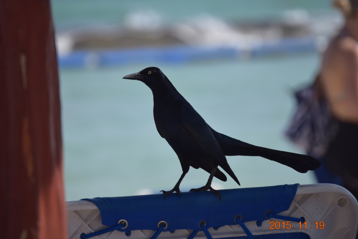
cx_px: 168
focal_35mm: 251
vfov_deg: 5.5
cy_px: 116
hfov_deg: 8.2
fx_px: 2491
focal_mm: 155
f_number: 5.3
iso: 200
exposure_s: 1/1600
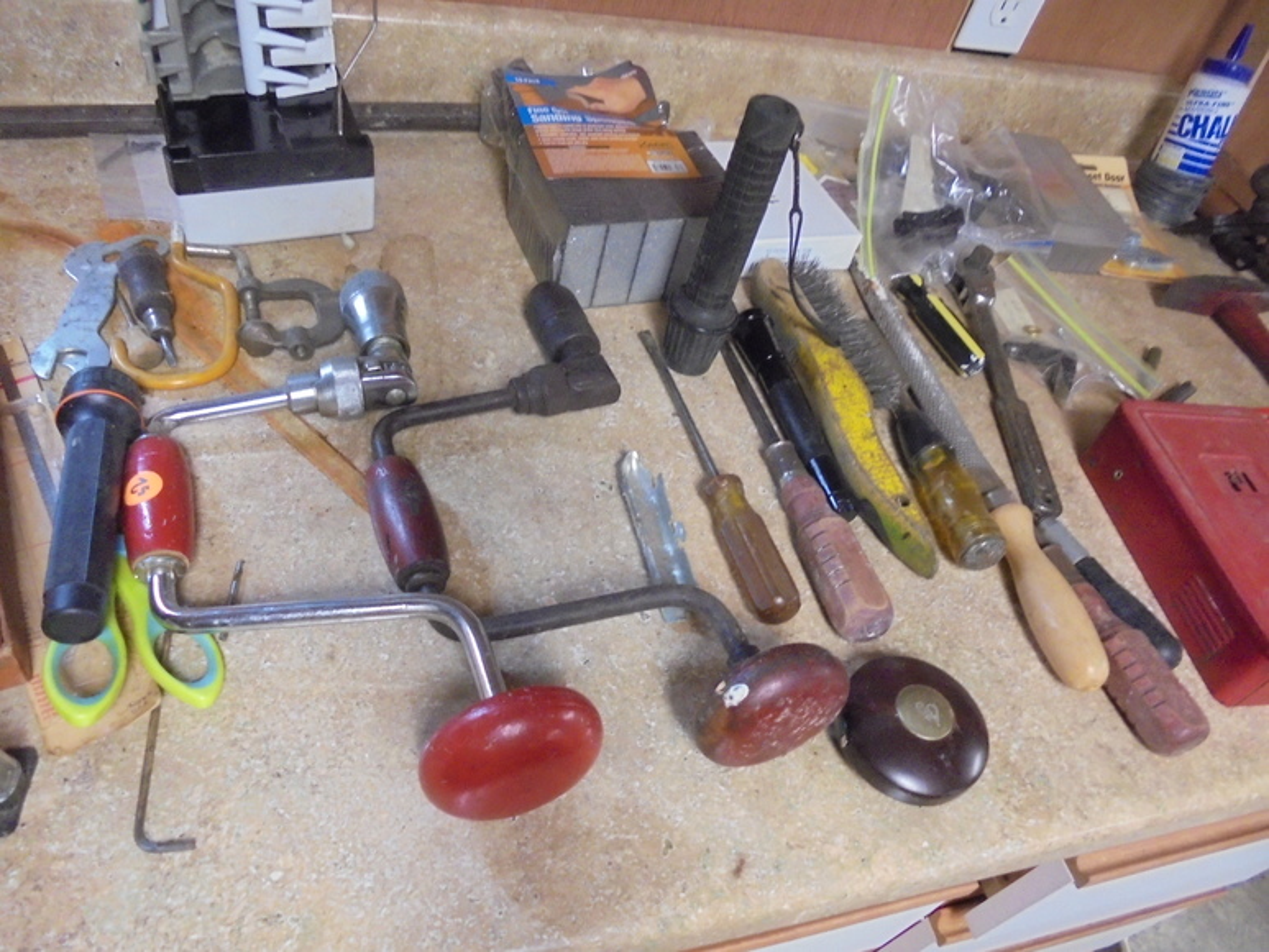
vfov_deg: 53.1
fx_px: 953
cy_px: 476
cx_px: 634
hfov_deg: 67.3
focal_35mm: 26
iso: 640
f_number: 3.5
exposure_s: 1/20
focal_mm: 4.6
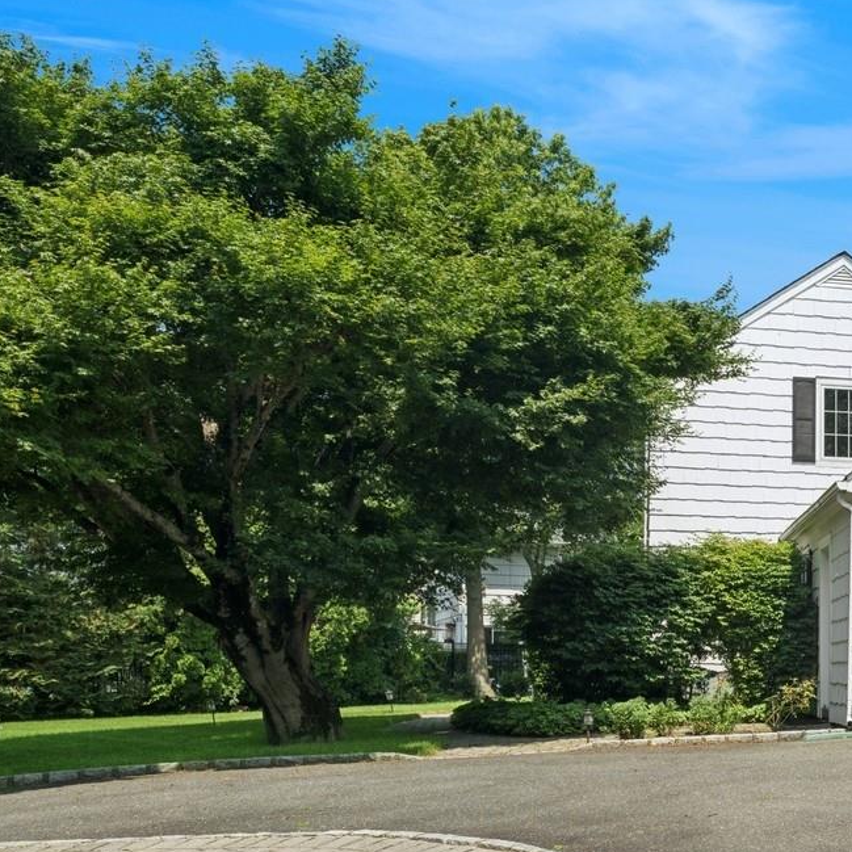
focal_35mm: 44
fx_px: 1225
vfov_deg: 37.7
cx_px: 1004
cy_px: 603
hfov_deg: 32.3
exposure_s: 1/125
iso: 100
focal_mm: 21
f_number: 11
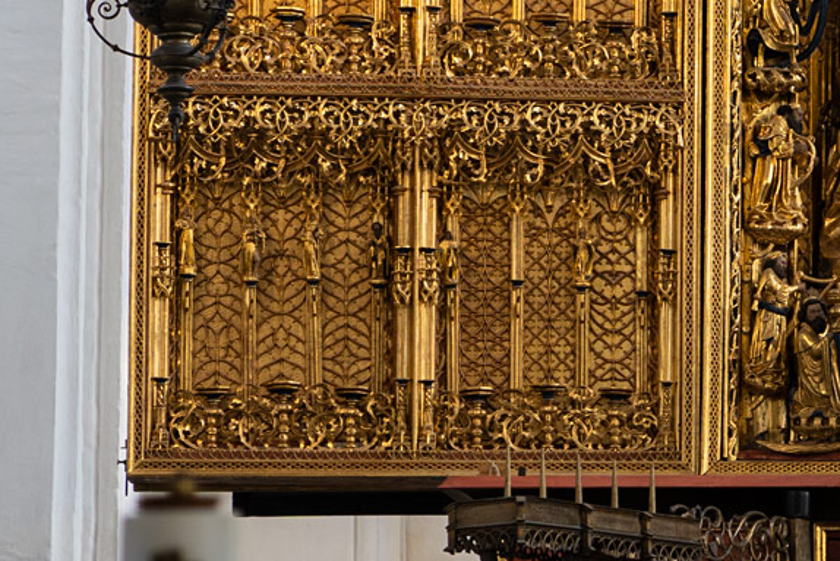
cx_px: 1269
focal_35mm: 282
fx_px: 6581
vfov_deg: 4.9
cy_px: 47
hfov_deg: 7.2
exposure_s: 1/60
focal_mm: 50
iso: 100
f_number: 3.5
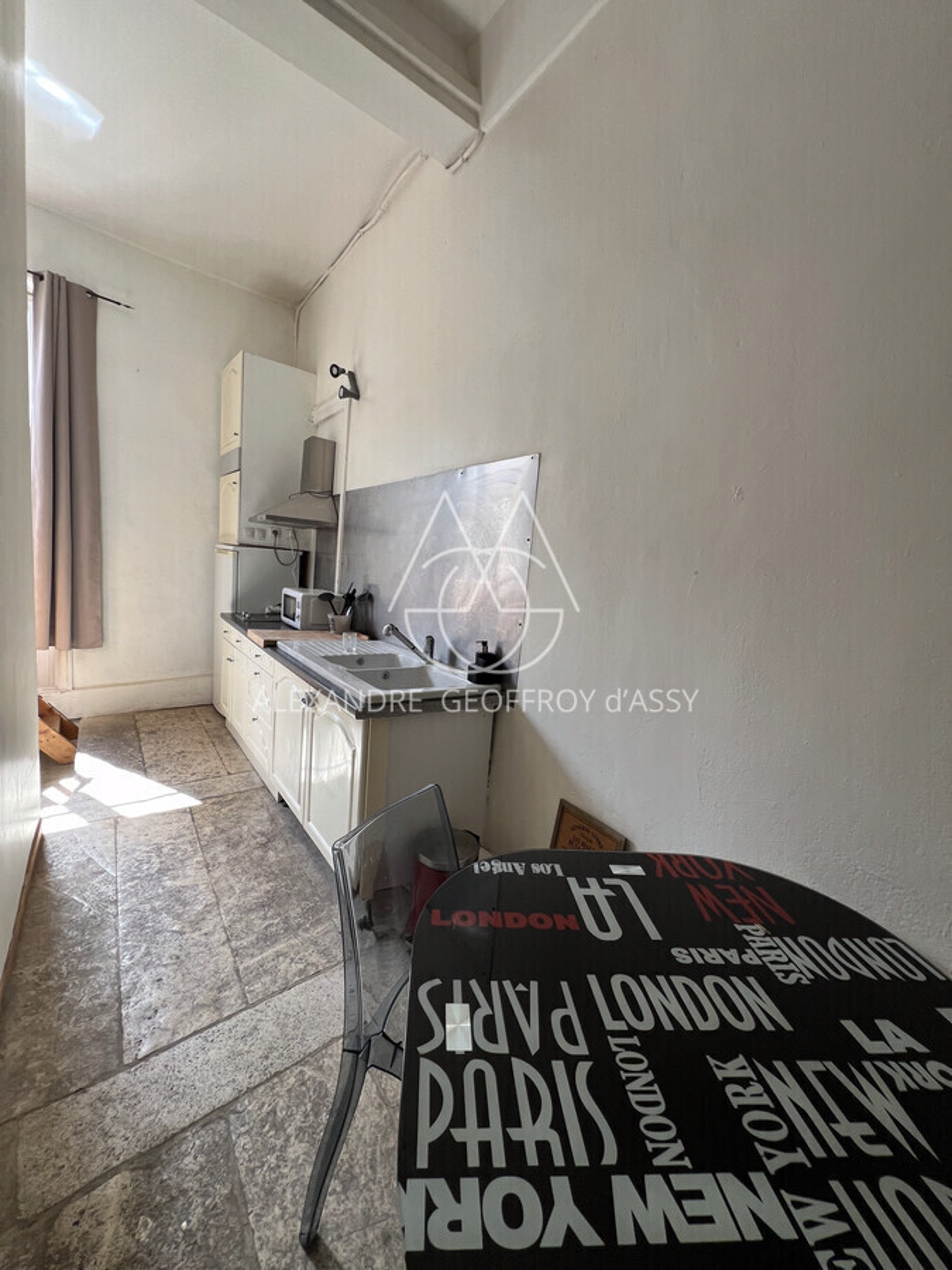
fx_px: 477
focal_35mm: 13
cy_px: 635
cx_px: 476
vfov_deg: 106.2
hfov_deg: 89.9
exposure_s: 1/99
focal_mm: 1.57
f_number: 1.8
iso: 64
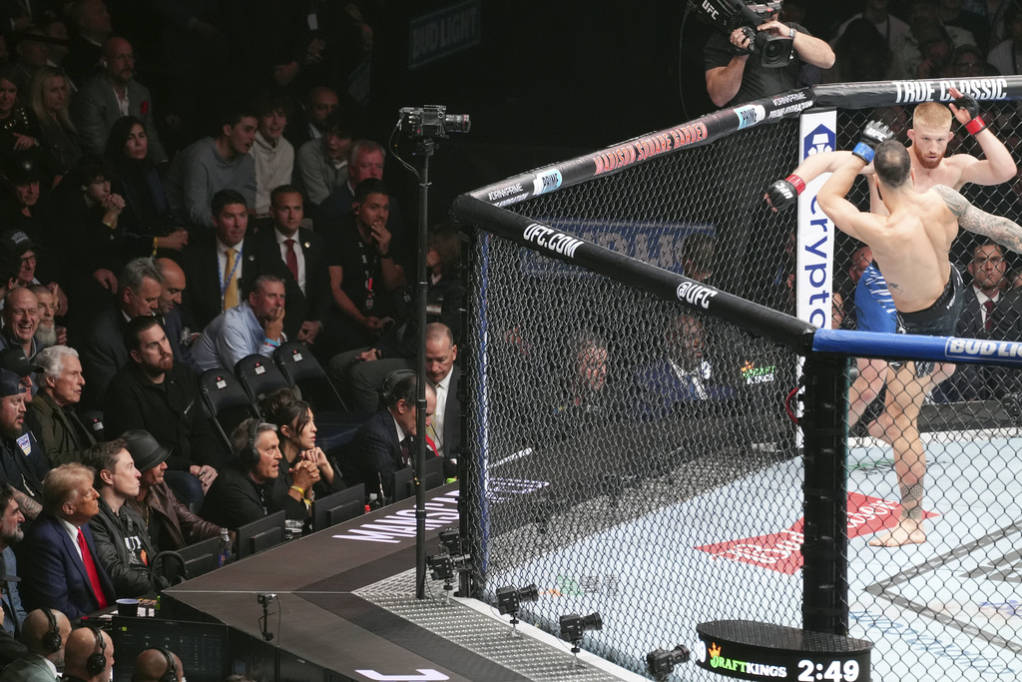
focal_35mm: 412
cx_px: 511
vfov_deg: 3.3
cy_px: 341
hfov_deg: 5.0
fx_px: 11697
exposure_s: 1/200
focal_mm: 412
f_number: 8
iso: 5000
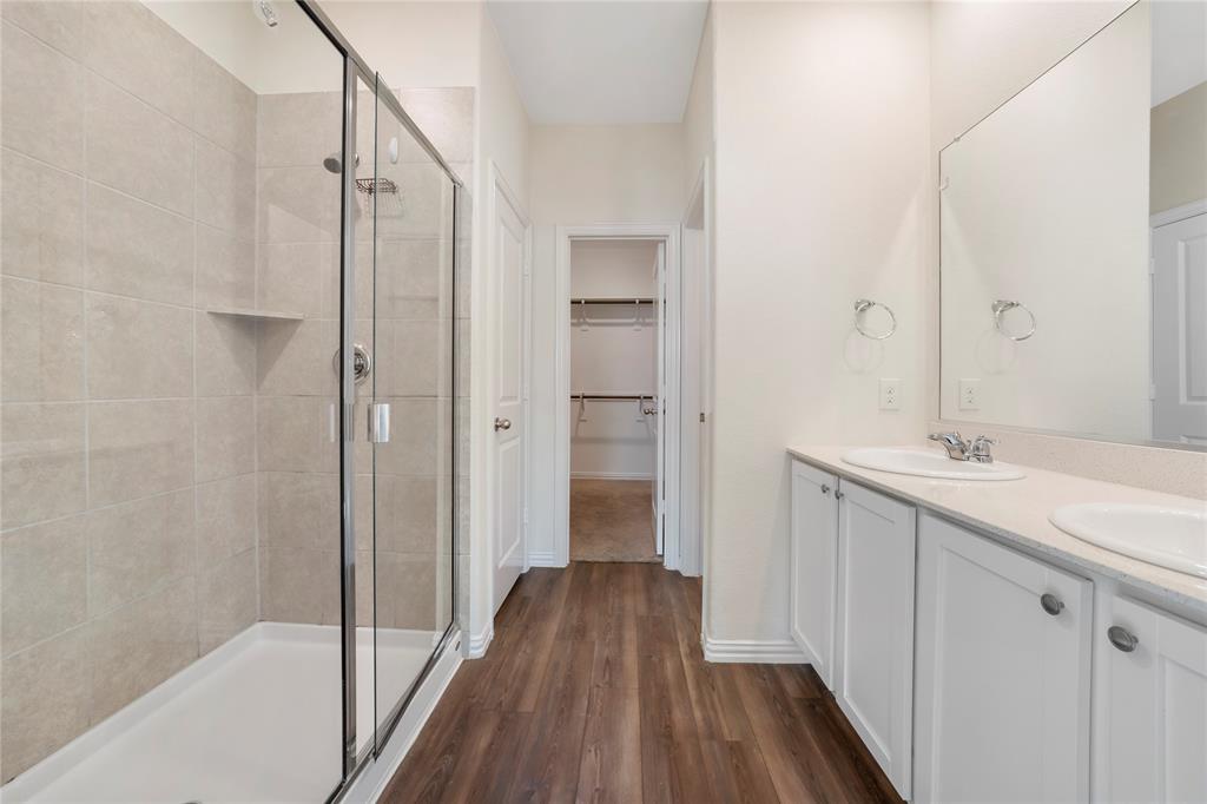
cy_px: 402
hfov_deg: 112.6
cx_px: 604
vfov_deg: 90.0
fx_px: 402
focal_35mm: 12
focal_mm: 12
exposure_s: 1/4
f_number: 9
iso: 100
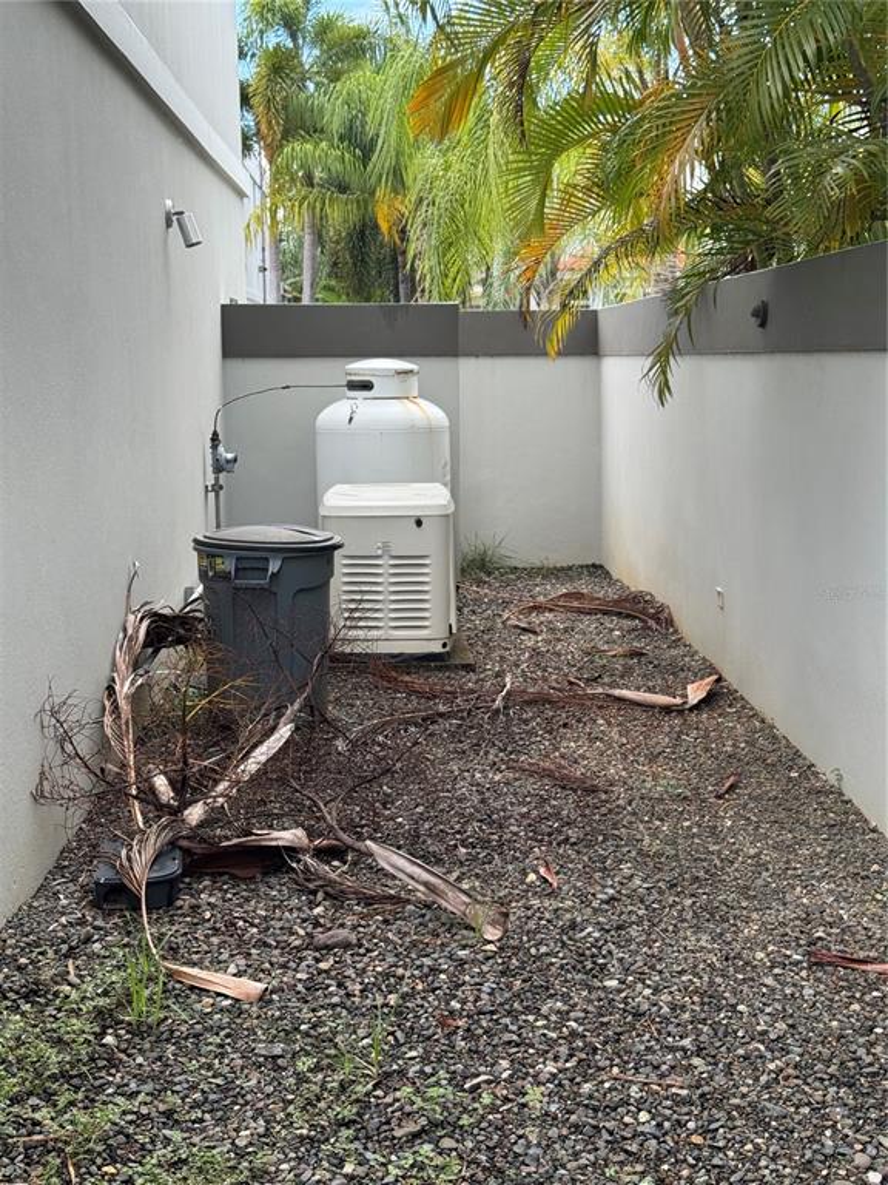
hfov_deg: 30.3
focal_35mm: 48
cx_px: 444
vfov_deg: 39.7
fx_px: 1642
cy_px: 592
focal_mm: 6.76
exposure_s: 1/544
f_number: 1.78
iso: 64
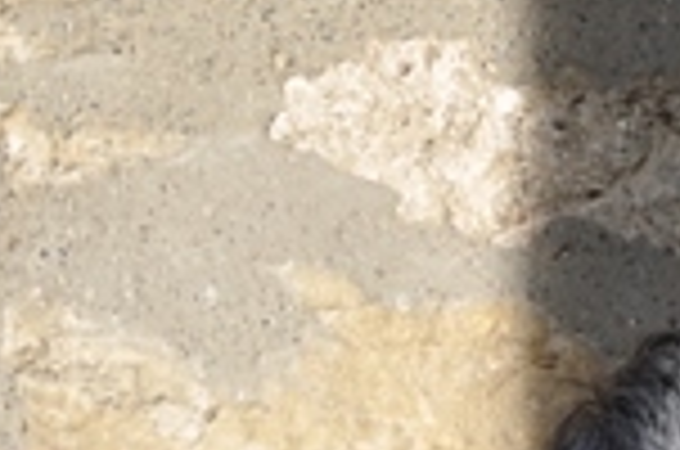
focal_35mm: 325
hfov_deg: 5.9
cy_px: 1202
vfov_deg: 4.1
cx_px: 2090
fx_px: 6126
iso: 200
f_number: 7.1
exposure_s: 1/200
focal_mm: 32
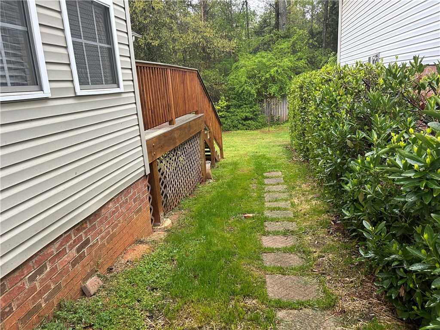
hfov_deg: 67.3
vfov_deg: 53.1
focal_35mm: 26
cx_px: 220
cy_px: 165
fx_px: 330
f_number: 1.5
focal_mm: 5.7
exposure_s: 1/76
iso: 125
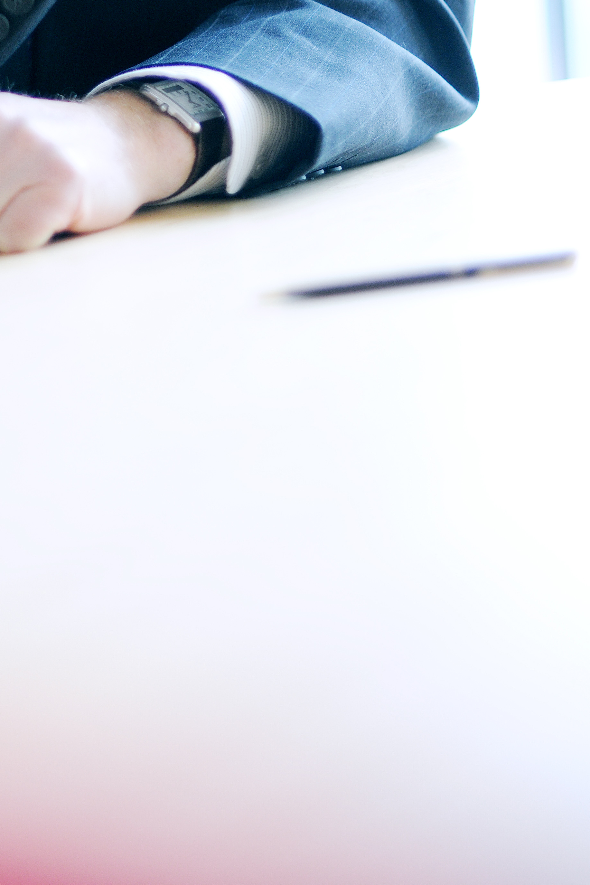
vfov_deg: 18.0
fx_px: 2704
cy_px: -76
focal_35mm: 110
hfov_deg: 12.3
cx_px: 20
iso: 250
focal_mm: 50
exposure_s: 1/125
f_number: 1.4
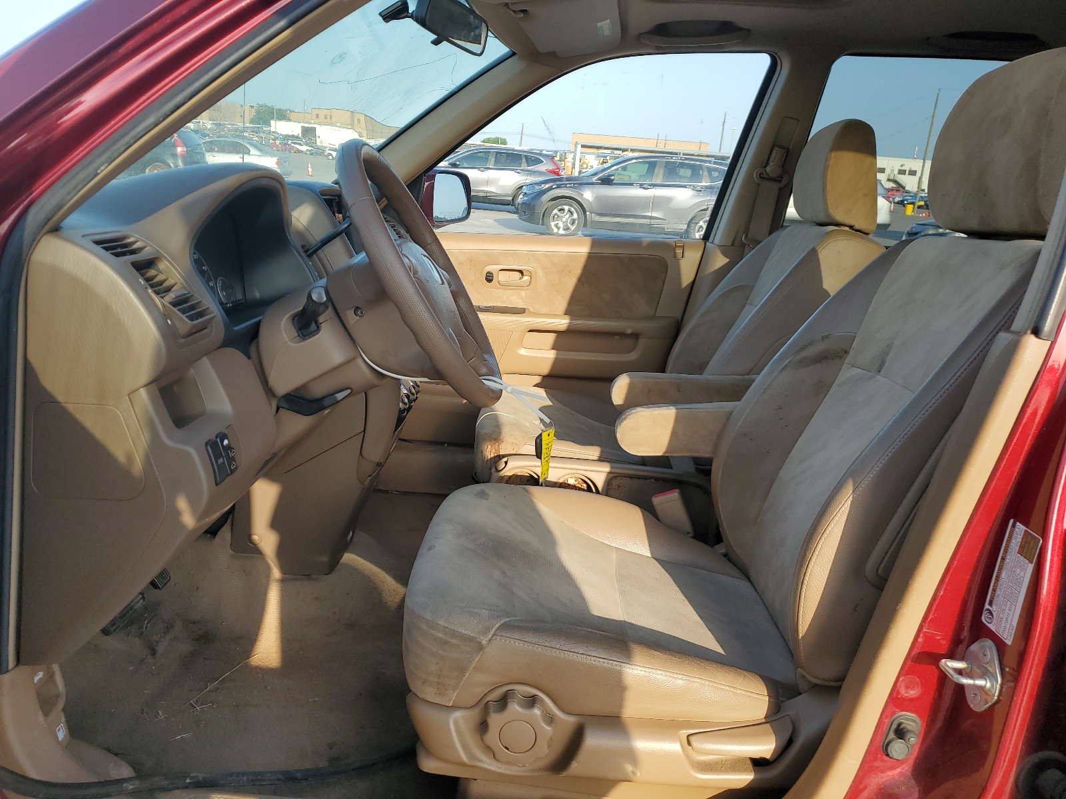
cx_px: 533
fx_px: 801
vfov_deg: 53.1
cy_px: 400
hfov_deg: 67.3
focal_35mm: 26
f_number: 1.5
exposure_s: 1/833
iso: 50
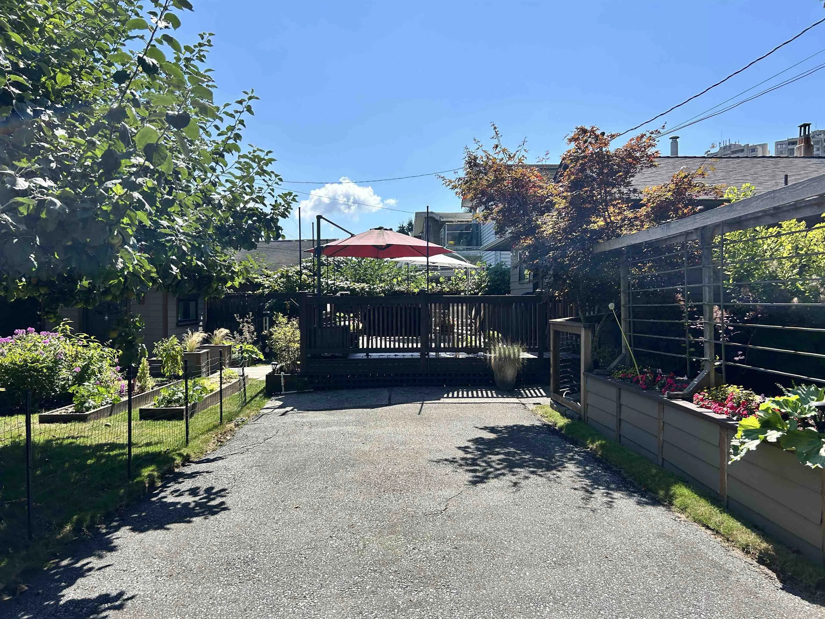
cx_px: 412
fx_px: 620
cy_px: 310
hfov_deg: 67.3
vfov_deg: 53.1
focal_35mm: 26
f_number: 1.5
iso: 50
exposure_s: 1/4115
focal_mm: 5.7
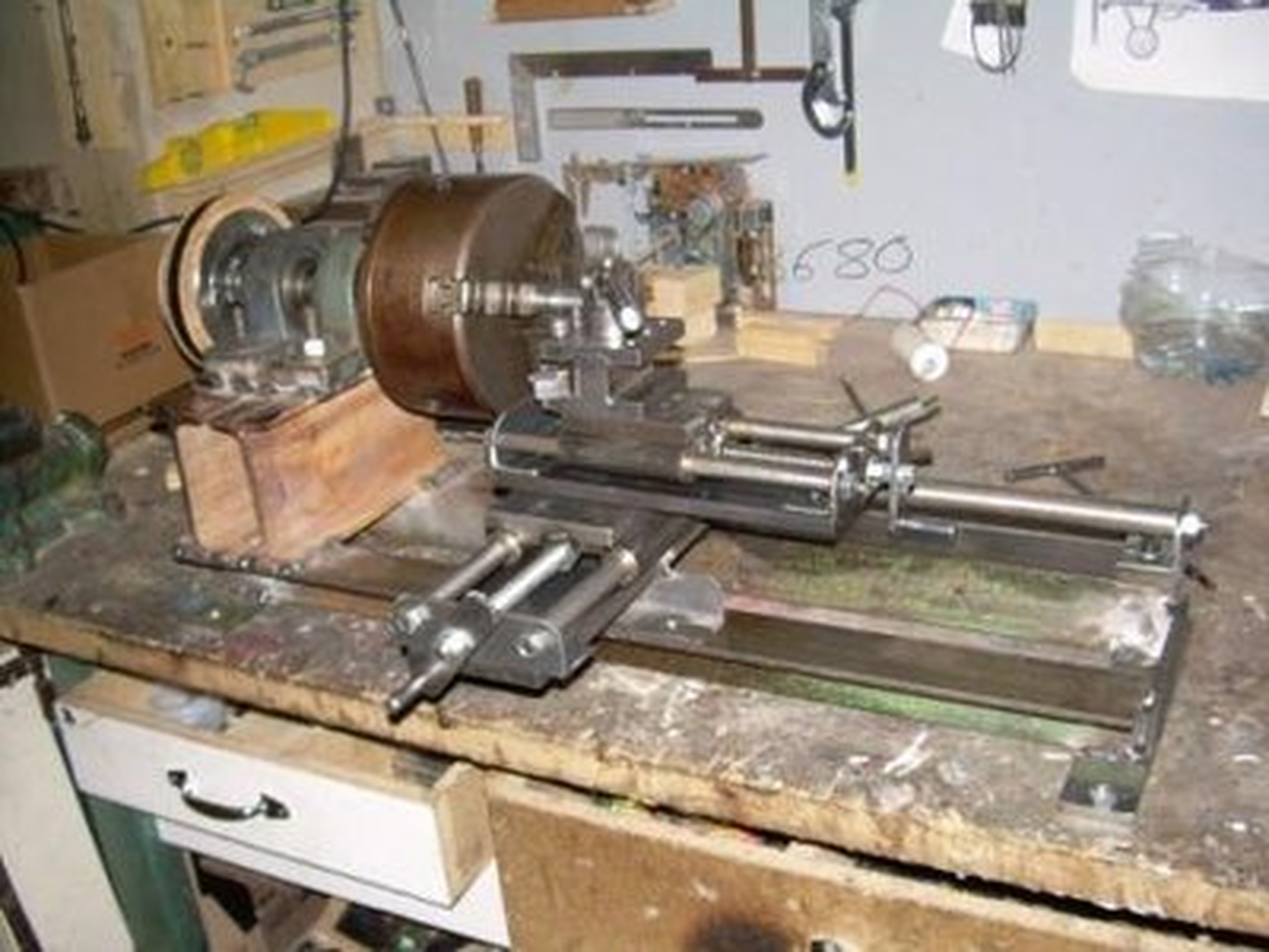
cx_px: 634
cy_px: 476
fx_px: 1393
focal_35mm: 38
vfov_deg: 37.7
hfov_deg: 49.0
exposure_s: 1/60
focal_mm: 6.3
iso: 59
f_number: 2.8
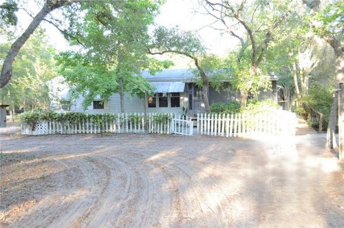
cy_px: 114
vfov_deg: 36.7
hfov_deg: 53.2
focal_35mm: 36
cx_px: 172
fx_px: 343
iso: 400
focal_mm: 24
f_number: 5
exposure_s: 1/100
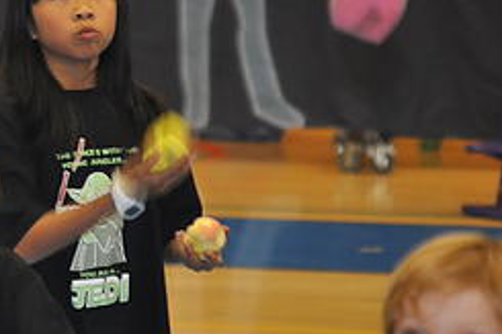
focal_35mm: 495
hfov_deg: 4.2
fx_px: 6898
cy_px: 218
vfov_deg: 2.8
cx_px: -20
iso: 800
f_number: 5
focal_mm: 150
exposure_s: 1/60
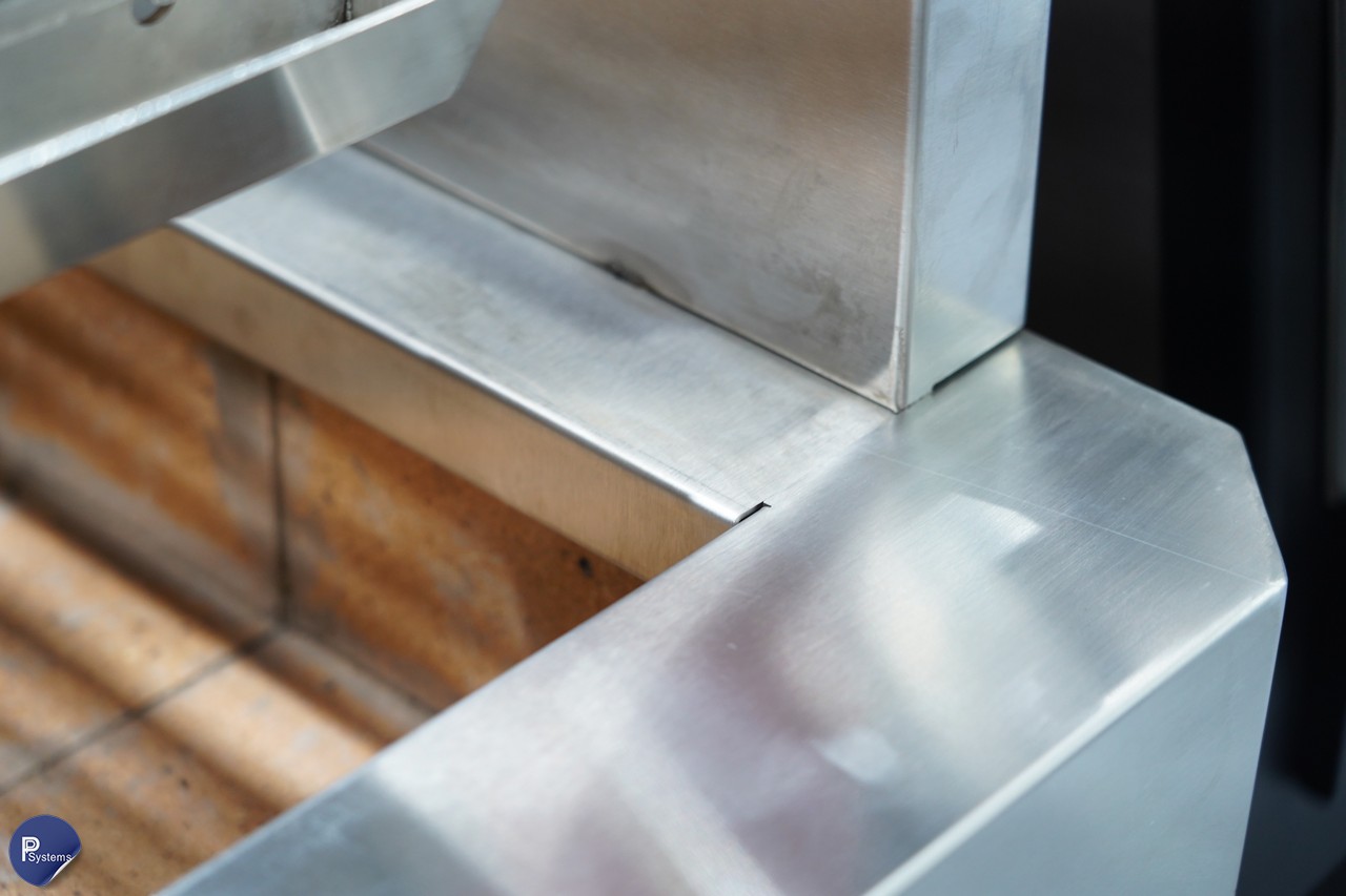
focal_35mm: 79
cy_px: 448
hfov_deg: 25.7
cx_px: 673
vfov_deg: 17.3
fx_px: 2953
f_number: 4
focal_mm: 79
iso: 1600
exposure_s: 1/80
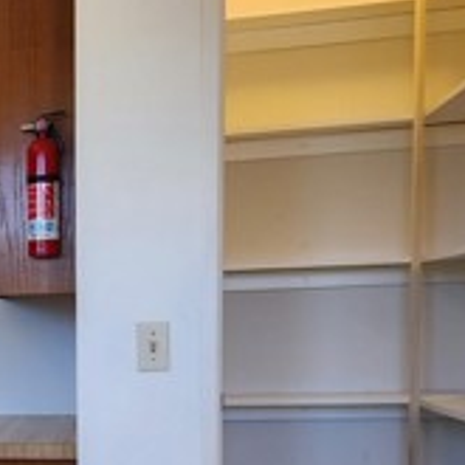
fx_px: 1201
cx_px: -251
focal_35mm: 79
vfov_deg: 21.4
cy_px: 434
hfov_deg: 19.0
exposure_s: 1/120
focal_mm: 5.4
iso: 100
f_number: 1.8
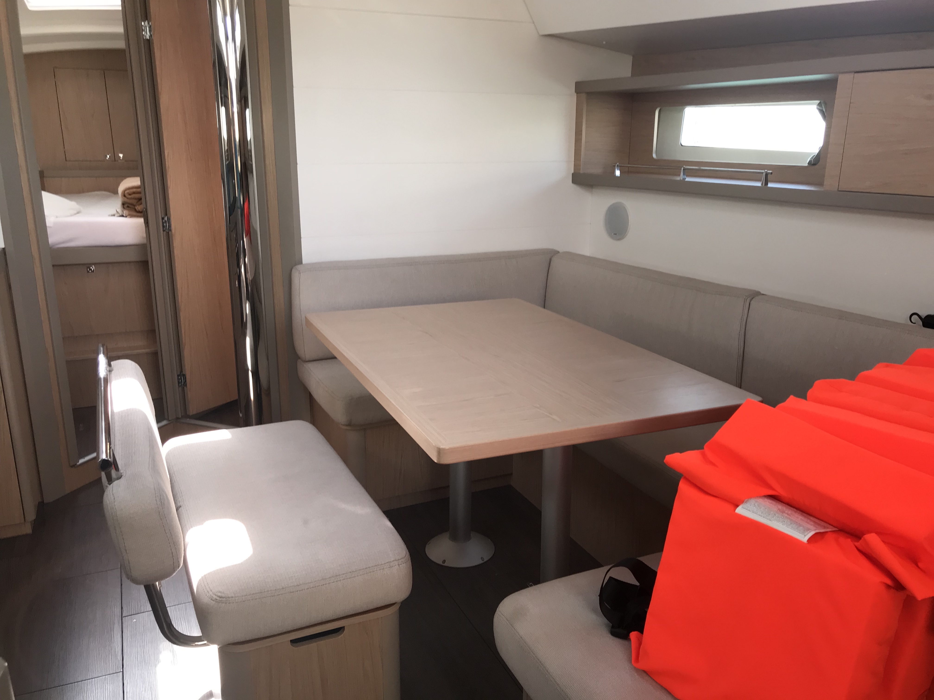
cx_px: 467
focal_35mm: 28
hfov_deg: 63.4
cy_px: 350
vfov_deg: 49.7
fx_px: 755
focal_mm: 3.99
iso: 32
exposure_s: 1/45
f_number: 1.8
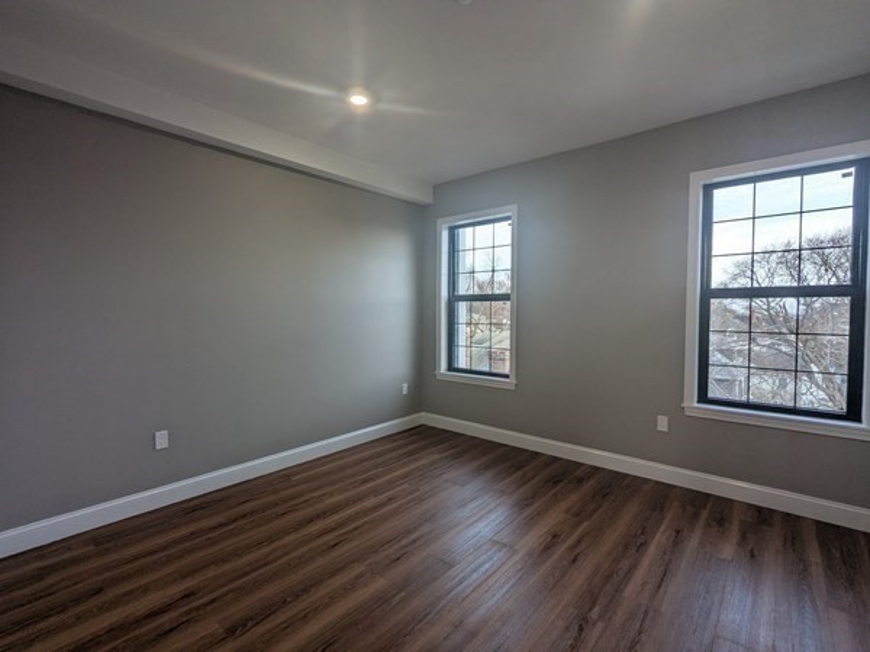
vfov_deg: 78.1
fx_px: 402
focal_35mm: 16
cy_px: 326
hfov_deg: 94.5
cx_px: 435
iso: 74
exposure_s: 1/120
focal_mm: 2.35
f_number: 2.2
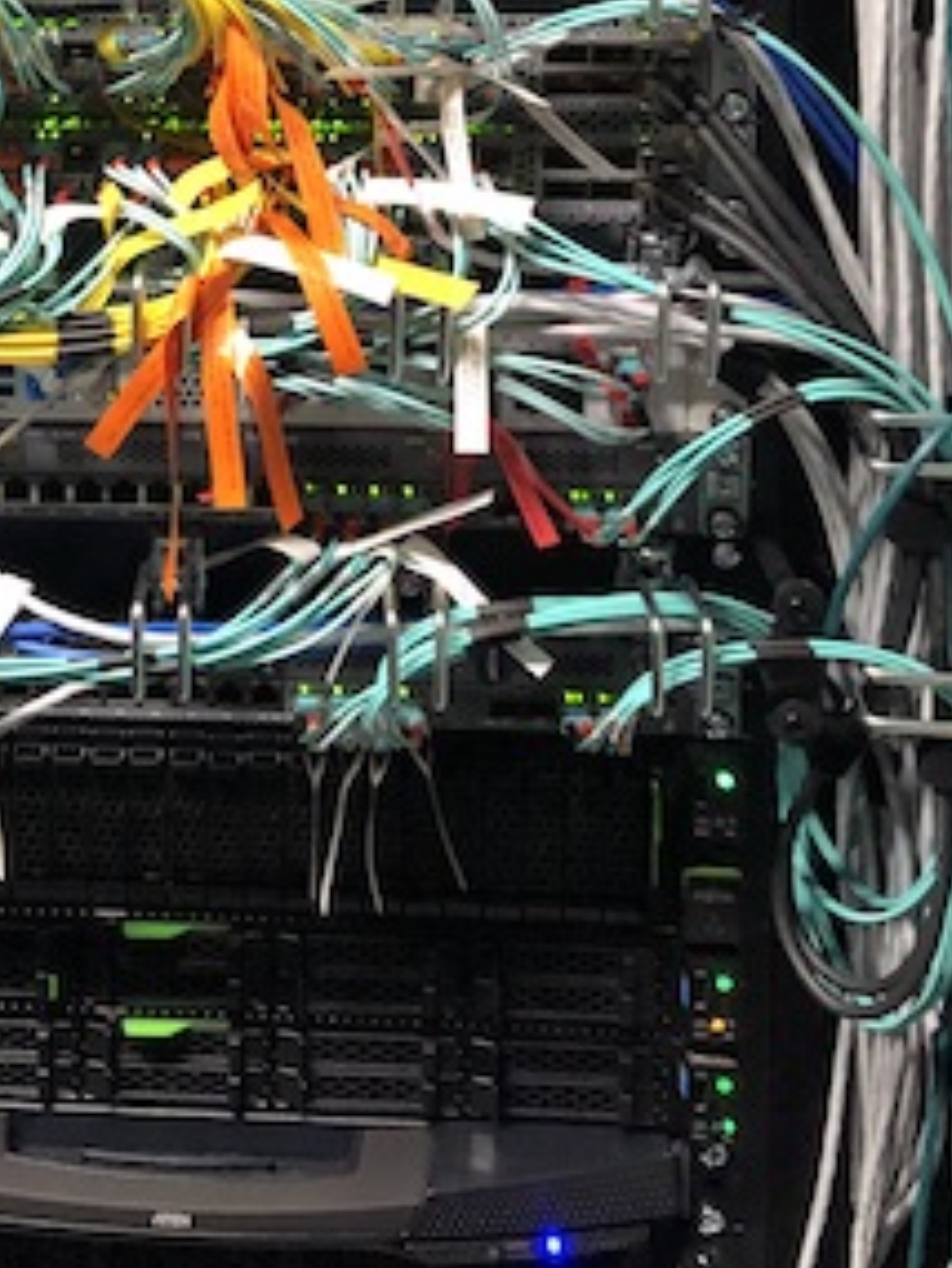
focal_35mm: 59
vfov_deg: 30.6
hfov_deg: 24.4
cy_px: 36
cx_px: 160
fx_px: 2162
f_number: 1.8
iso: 100
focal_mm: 3.99
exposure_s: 1/15
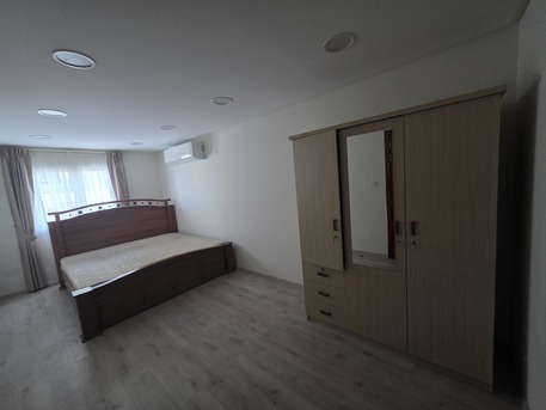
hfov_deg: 106.2
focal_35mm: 13
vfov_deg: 89.9
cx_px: 273
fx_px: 205
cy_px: 205
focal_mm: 2.2
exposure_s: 1/50
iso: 1000
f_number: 1.9
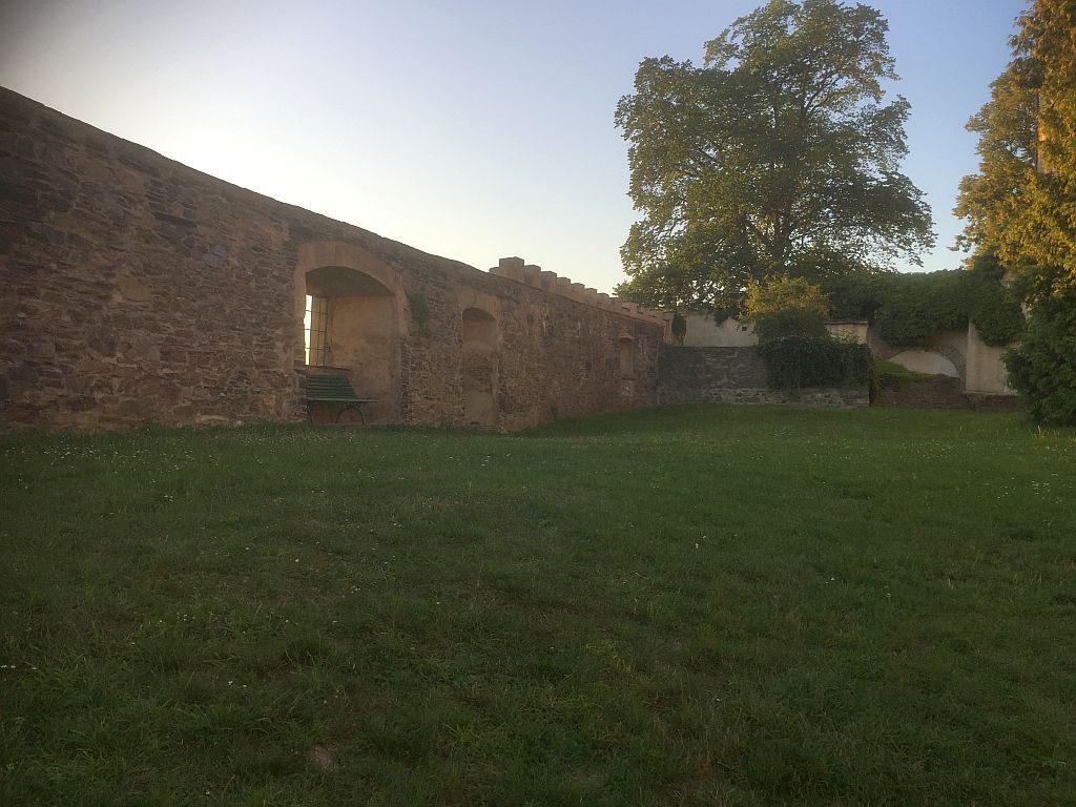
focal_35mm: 29
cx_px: 538
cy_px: 404
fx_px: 901
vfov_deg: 48.2
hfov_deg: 61.7
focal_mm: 4.15
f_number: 2.2
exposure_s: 1/291
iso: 32
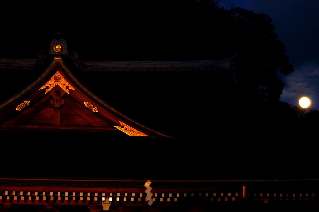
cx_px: 160
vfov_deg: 13.0
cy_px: 106
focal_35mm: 105
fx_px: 930
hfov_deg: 19.5
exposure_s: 1/3.33
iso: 100
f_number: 4
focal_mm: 70
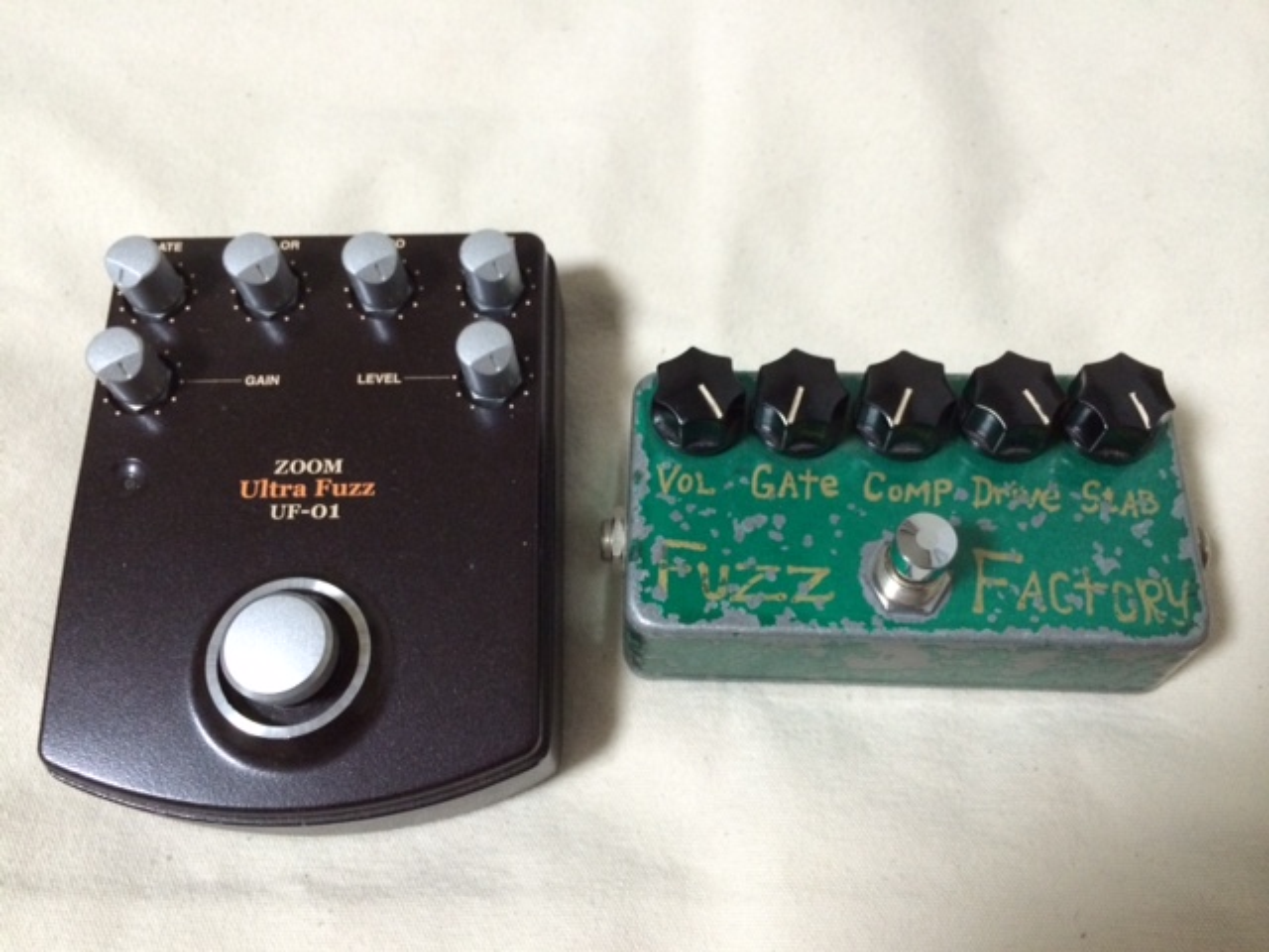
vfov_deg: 46.8
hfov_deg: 60.0
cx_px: 634
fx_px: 1100
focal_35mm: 30
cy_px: 476
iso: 320
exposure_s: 1/30
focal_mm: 4.12
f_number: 2.2
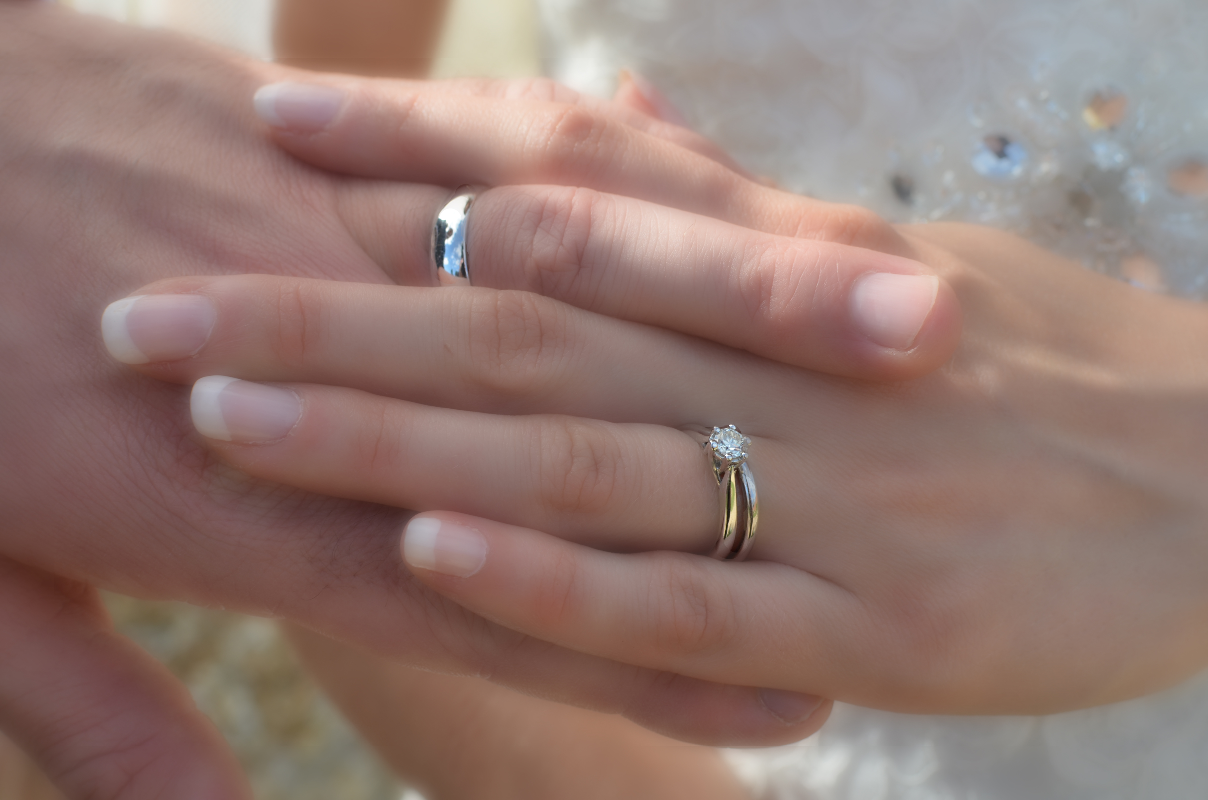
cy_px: 400
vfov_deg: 25.6
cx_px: 604
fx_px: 1758
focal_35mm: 52
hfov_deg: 37.9
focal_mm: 35
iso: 100
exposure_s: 1/125
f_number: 8
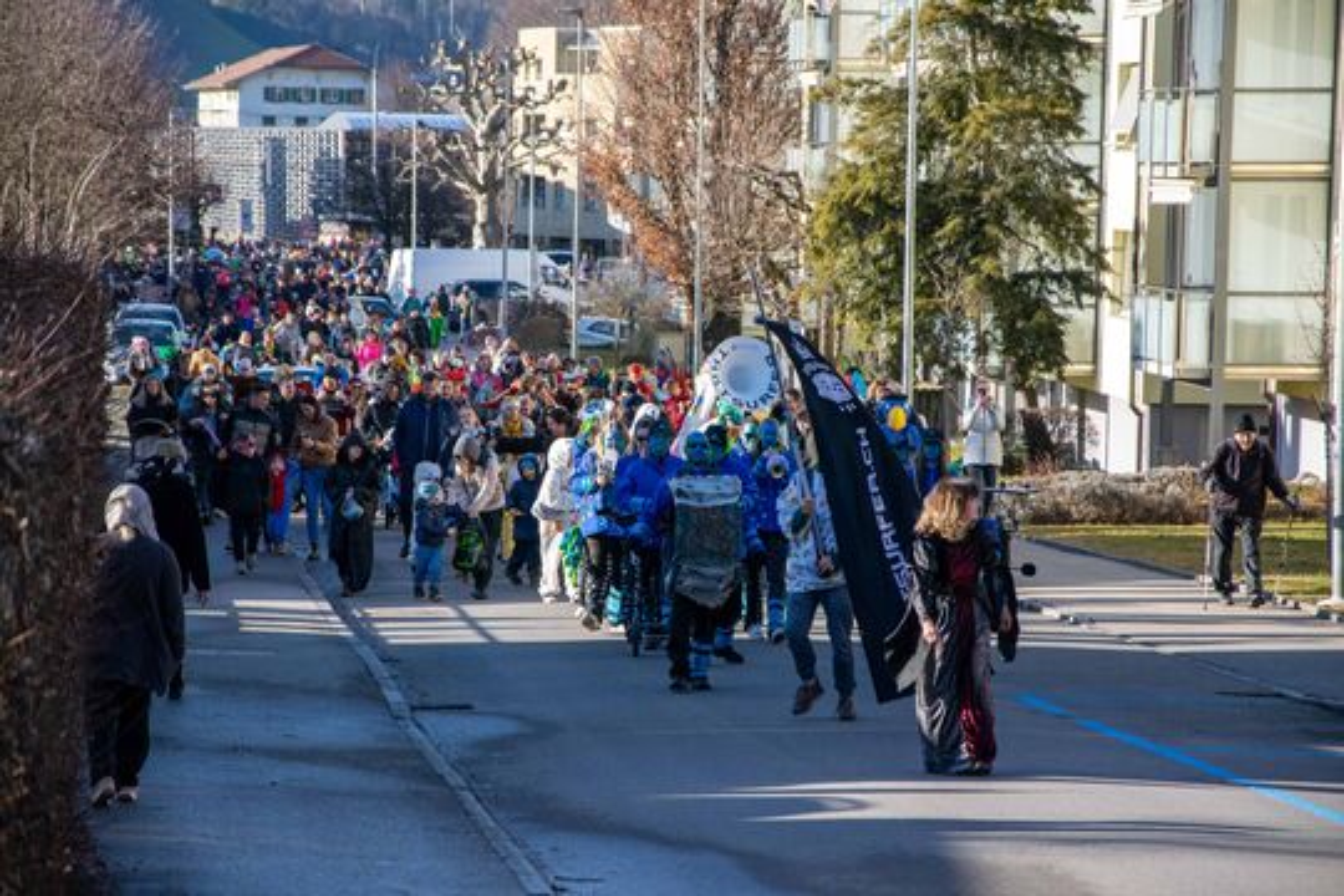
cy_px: 448
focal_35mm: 158
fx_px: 5880
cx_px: 672
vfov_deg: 8.7
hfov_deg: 13.0
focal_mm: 105
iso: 640
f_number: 5.6
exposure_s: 1/1000
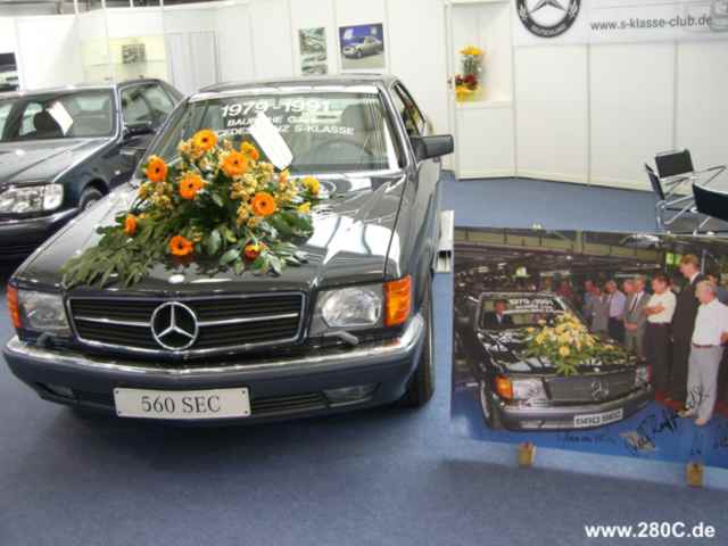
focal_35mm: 38
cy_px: 273
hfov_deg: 49.0
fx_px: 799
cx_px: 364
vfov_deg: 37.7
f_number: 2.7
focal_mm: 6.2
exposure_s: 1/60
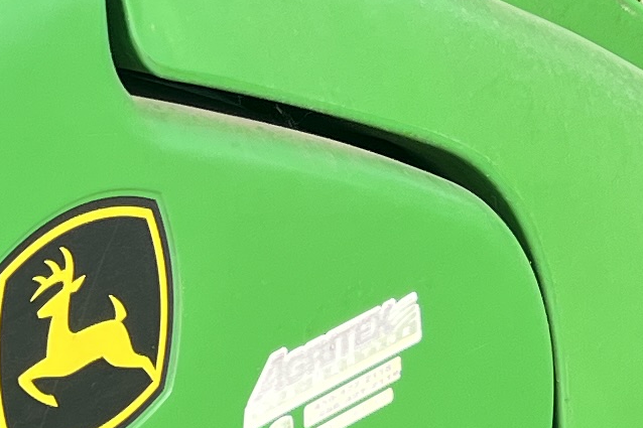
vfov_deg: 8.0
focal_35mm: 171
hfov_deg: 11.3
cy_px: 399
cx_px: -484
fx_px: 3053
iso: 50
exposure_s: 1/1536
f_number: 1.6
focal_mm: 5.1
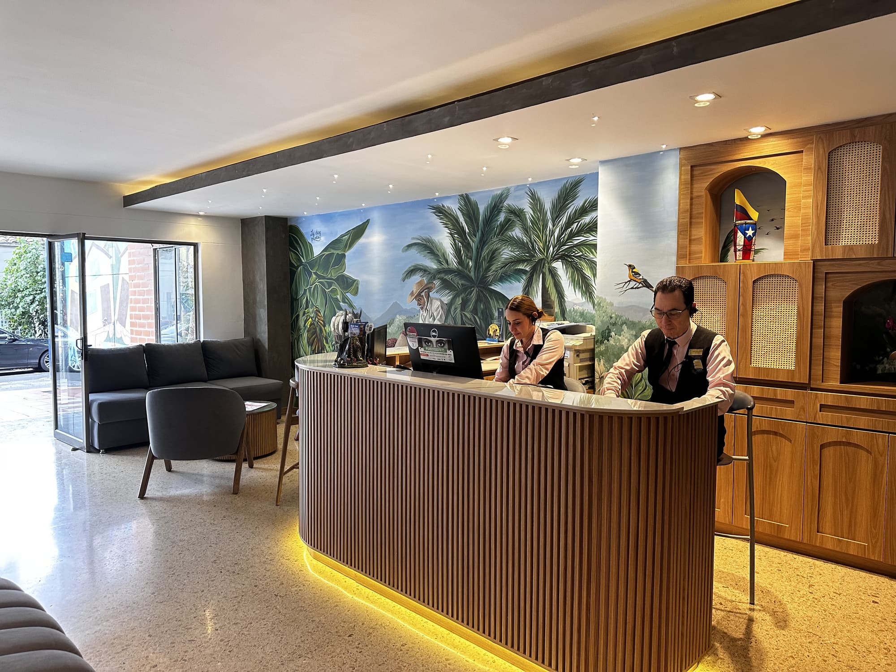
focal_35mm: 24
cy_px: 336
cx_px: 448
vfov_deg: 56.8
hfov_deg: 71.6
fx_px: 621
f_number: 1.78
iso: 200
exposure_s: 1/60
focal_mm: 6.86
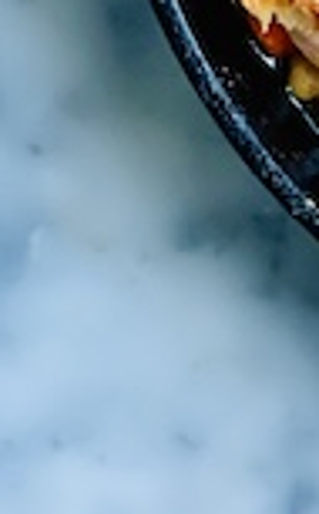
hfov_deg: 5.3
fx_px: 3368
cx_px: 759
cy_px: -79
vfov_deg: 8.6
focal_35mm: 241
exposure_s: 1/122
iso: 125
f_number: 2
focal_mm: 6
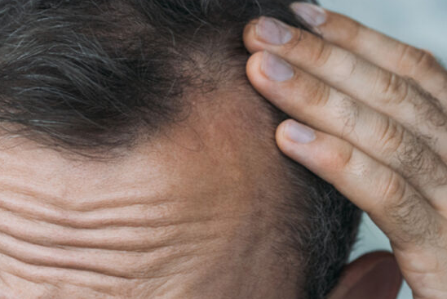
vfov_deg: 4.7
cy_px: 358
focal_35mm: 295
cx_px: 38
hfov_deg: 7.0
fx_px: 3665
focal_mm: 100
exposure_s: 1/200
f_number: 4
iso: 640
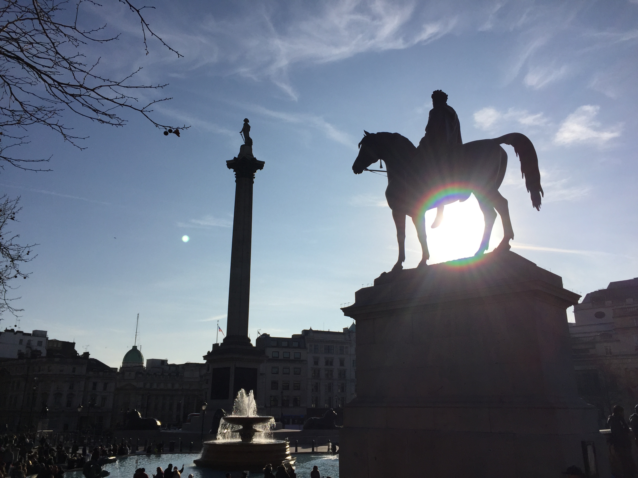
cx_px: 319
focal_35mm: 29
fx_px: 534
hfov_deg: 61.7
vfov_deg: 48.2
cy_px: 239
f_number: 2.2
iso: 32
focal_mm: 4.15
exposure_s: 1/7937
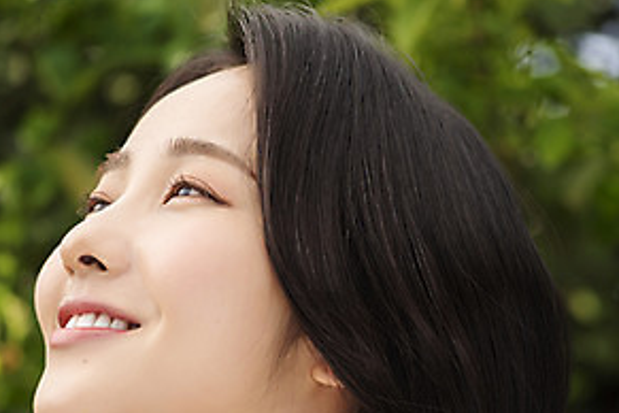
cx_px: 388
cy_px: 324
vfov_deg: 6.4
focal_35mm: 216
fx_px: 3714
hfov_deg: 9.5
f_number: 4
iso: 100
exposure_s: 1/400
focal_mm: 105
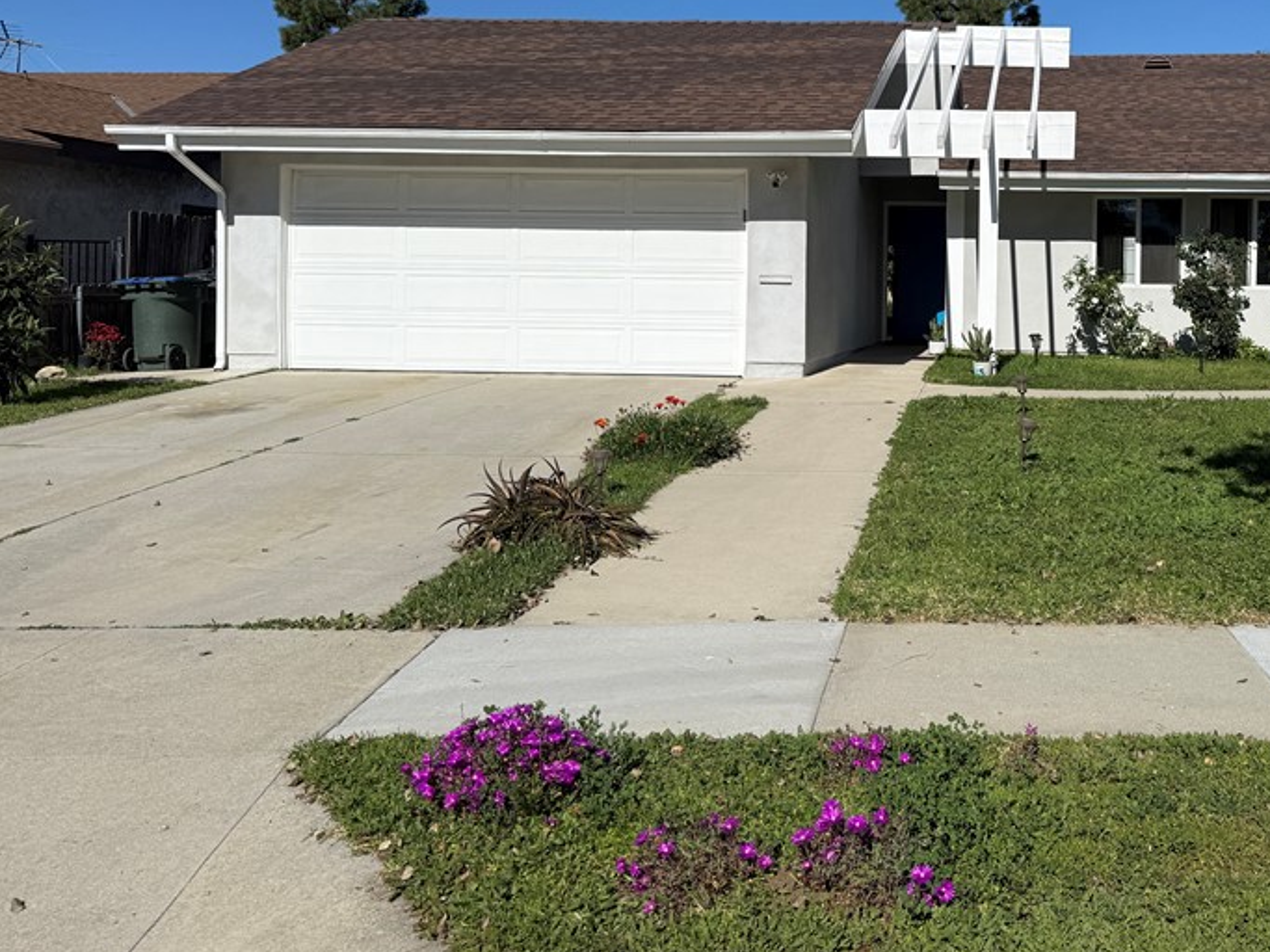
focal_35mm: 36
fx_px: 1321
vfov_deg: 39.0
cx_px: 907
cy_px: 288
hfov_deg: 49.8
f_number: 1.78
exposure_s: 1/9091
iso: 80
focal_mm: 6.76
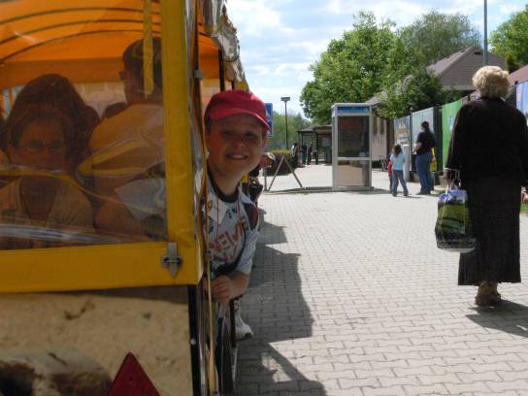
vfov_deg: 32.2
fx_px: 686
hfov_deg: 42.1
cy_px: 198
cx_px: 264
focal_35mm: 45
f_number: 9
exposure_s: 1/800
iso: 400
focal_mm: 9.6
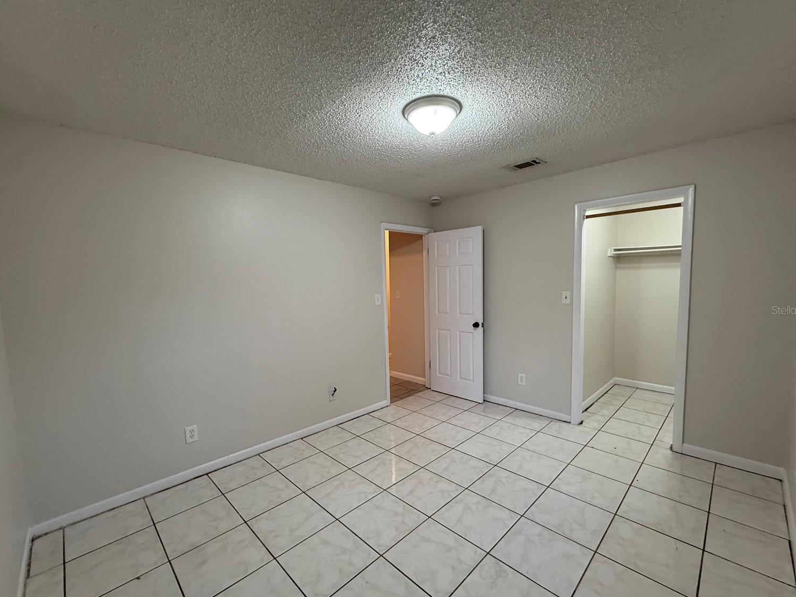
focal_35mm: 15
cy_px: 310
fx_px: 345
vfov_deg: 81.7
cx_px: 396
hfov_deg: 98.2
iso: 200
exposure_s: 1/60
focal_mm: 2.22
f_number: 2.2
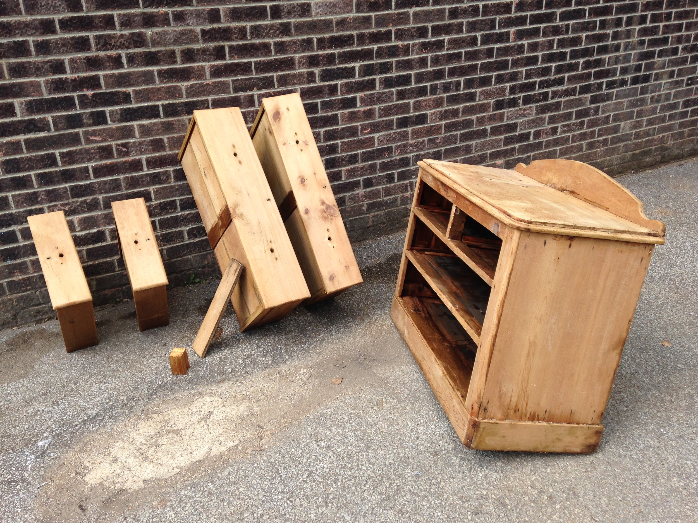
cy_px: 262
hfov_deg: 55.4
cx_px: 349
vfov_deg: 42.9
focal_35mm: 33
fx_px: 665
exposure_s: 1/526
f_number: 2.4
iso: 50
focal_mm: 4.12
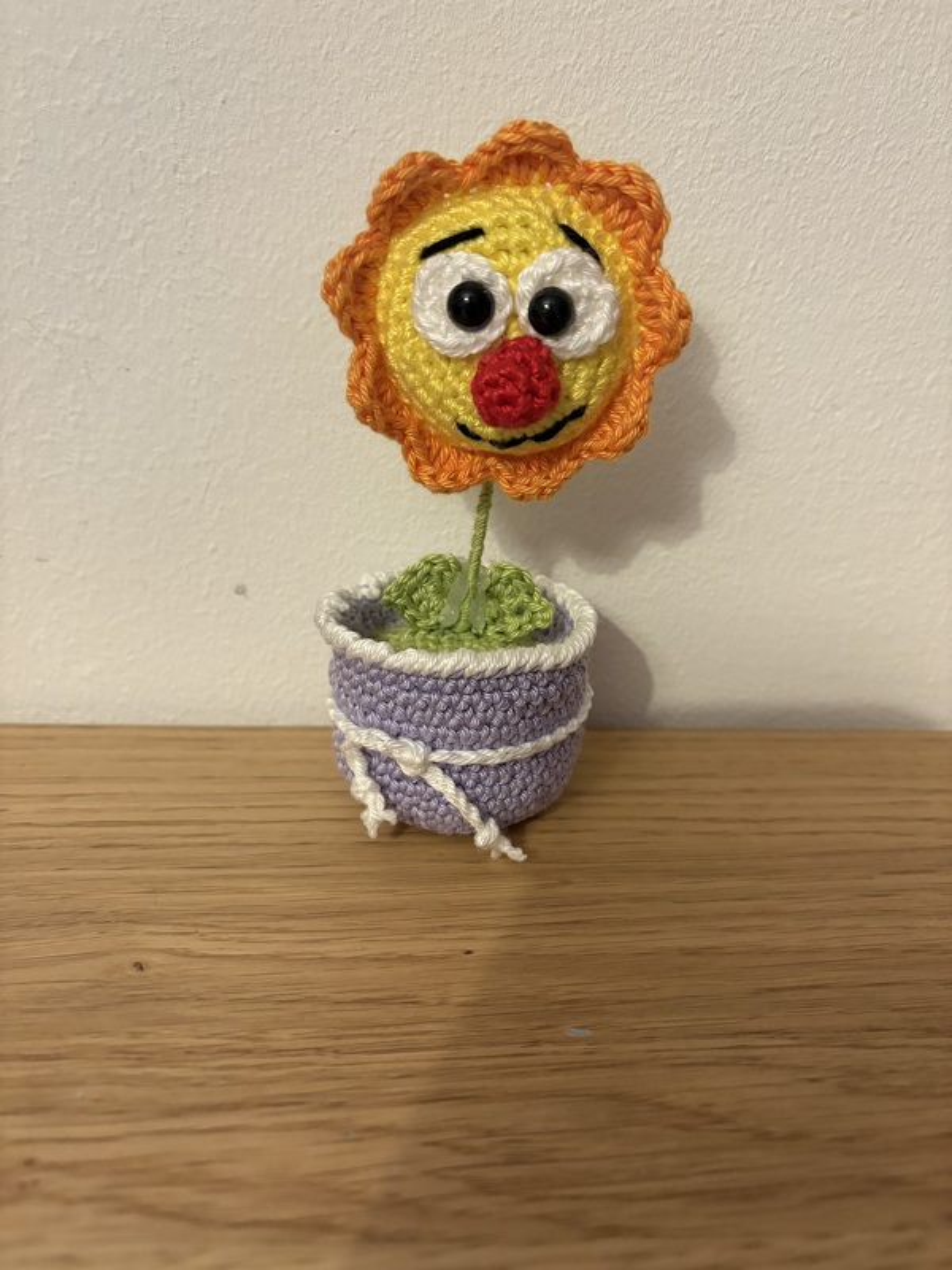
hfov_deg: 53.1
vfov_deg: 67.3
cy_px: 635
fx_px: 953
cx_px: 476
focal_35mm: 26
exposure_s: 1/33
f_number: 1.6
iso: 400
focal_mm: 5.96
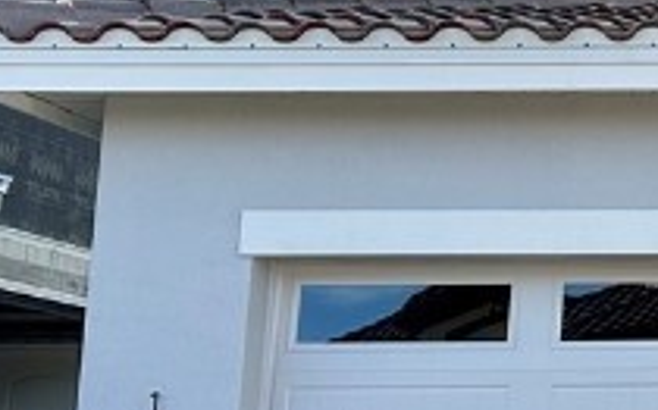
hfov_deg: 14.8
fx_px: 2222
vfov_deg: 10.5
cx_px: 1178
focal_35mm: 124
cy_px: 106
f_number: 1.78
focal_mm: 6.86
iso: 80
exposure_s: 1/1144
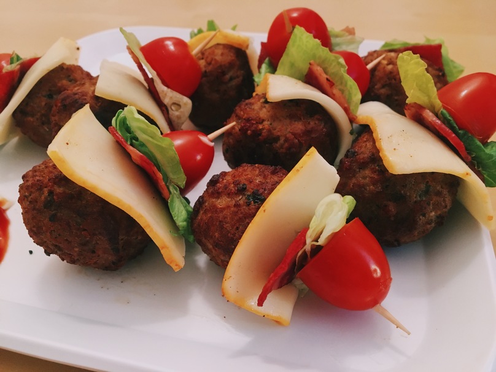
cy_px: 186
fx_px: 416
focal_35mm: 29
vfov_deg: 48.2
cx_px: 248
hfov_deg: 61.7
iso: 200
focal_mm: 4.15
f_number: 2.2
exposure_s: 1/20
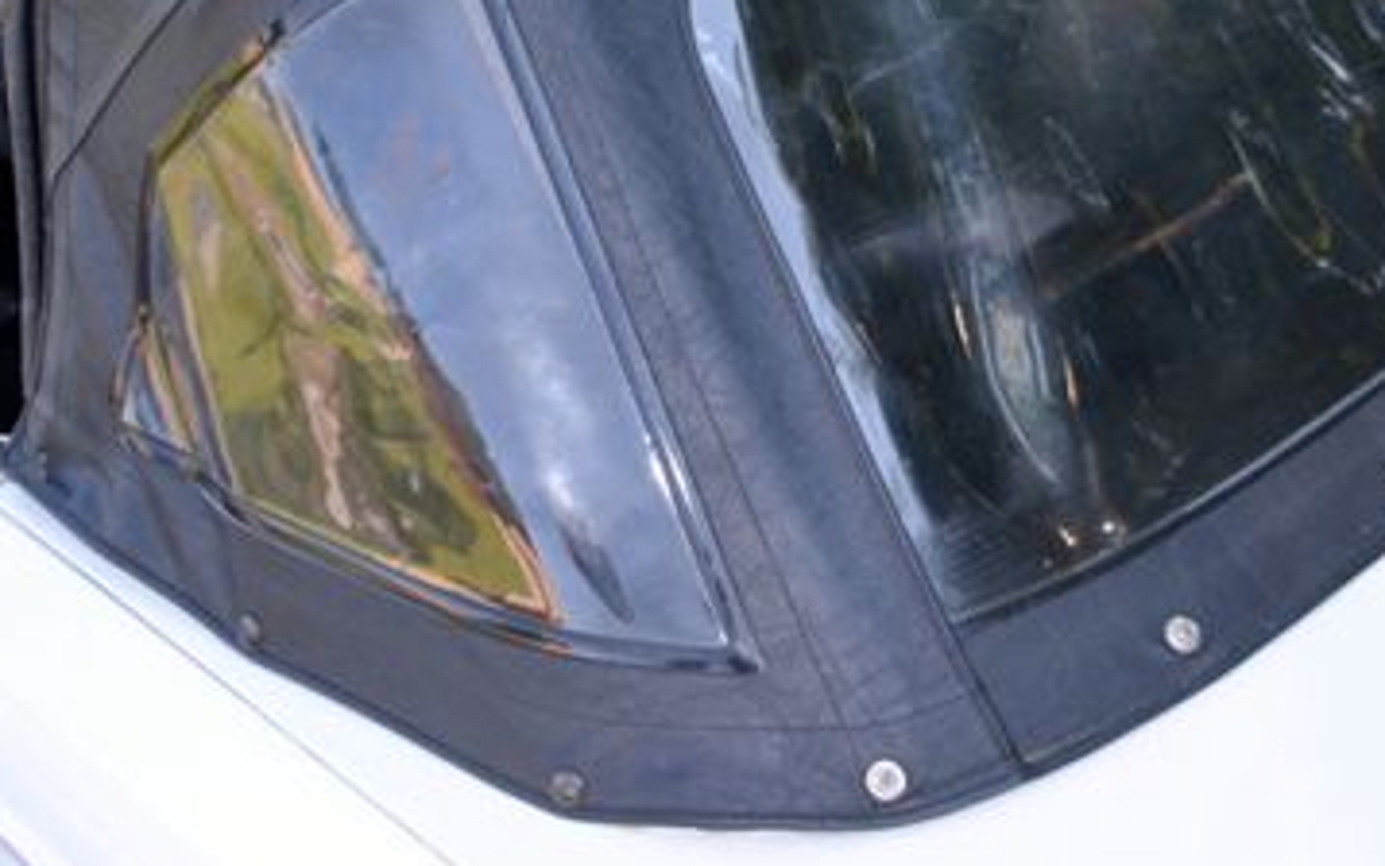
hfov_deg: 34.0
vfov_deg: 21.1
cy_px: 66
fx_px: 2265
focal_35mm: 60
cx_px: 696
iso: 160
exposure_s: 1/200
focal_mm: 22
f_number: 3.8
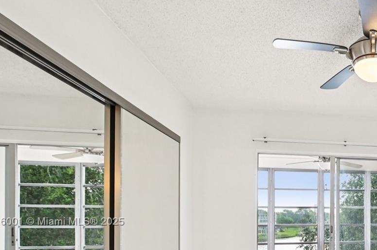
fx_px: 303
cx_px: 358
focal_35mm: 29
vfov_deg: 41.5
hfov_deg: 53.3
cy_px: 222
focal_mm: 14
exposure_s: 1/13
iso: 220
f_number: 8
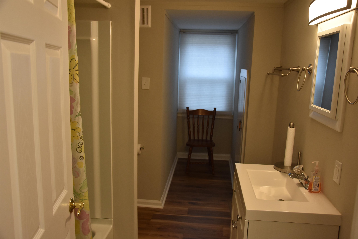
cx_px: 179
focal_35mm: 32
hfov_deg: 59.5
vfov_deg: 41.7
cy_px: 120
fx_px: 313
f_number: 5.6
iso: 800
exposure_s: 1/125
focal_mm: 21
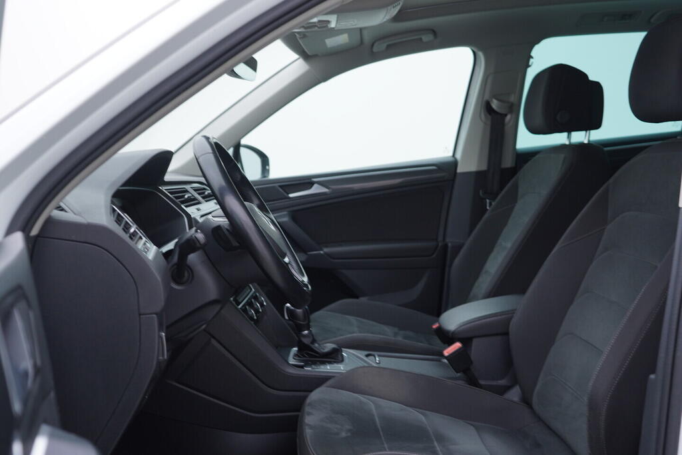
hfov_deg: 53.1
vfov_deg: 36.9
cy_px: 228
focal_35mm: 36
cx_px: 341
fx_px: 682
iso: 125
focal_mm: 24
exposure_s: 1/50
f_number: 3.2
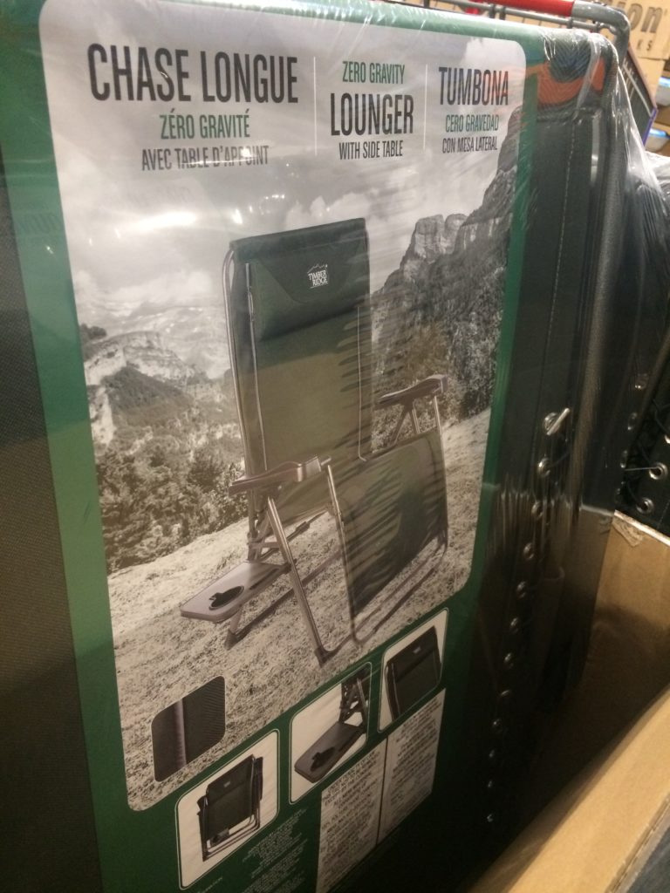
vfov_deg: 61.7
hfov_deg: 48.2
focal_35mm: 29
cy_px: 446
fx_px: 748
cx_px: 335
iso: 250
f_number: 2.2
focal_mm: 4.15
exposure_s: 1/24
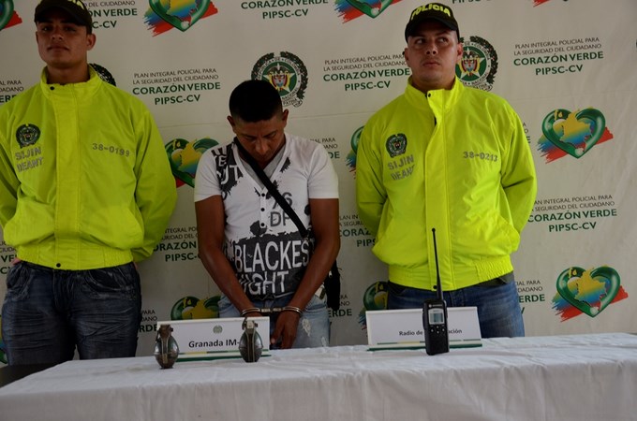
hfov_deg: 41.2
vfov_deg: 27.9
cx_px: 318
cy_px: 210
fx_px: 847
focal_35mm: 48
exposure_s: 1/100
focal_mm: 32
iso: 400
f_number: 5
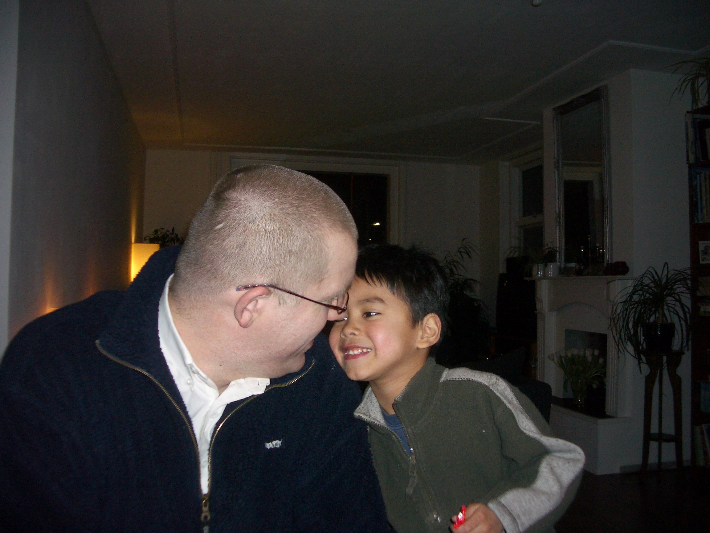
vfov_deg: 40.7
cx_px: 355
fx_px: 718
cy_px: 266
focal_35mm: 35
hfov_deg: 52.6
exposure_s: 1/60
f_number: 2.6
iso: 100
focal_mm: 5.8
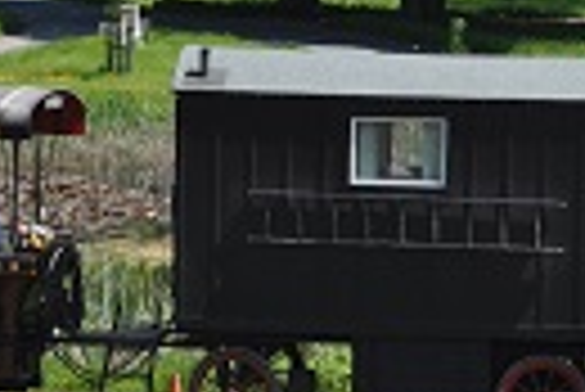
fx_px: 3693
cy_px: -16
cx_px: 290
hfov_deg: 9.1
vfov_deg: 6.0
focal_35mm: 227
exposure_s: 1/320
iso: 200
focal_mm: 46
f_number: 9
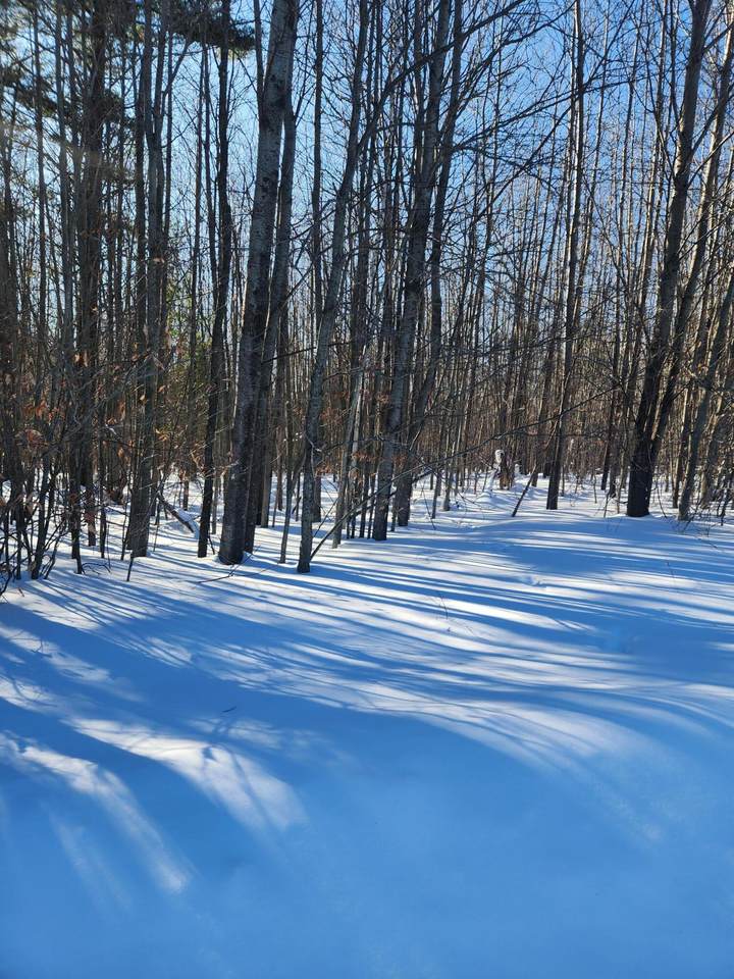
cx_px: 367
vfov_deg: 73.9
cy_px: 490
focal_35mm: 23
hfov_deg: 58.9
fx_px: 650
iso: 20
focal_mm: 5.4
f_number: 1.8
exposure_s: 1/617
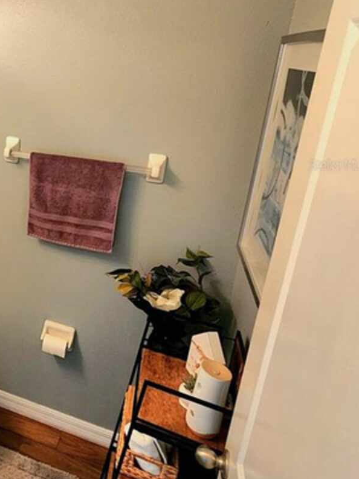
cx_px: -17
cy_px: 165
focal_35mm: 28
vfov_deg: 62.1
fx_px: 387
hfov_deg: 41.7
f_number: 2.2
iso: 320
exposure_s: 1/40
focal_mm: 2.2
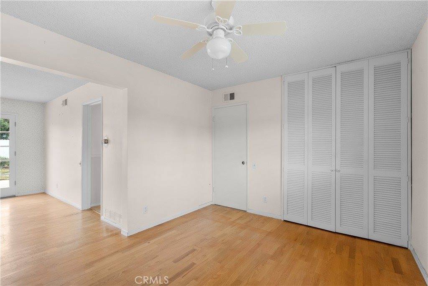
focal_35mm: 16
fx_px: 190
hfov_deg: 96.7
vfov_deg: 73.8
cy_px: 143
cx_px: 214
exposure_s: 1/30
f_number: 8
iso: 2000
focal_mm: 16
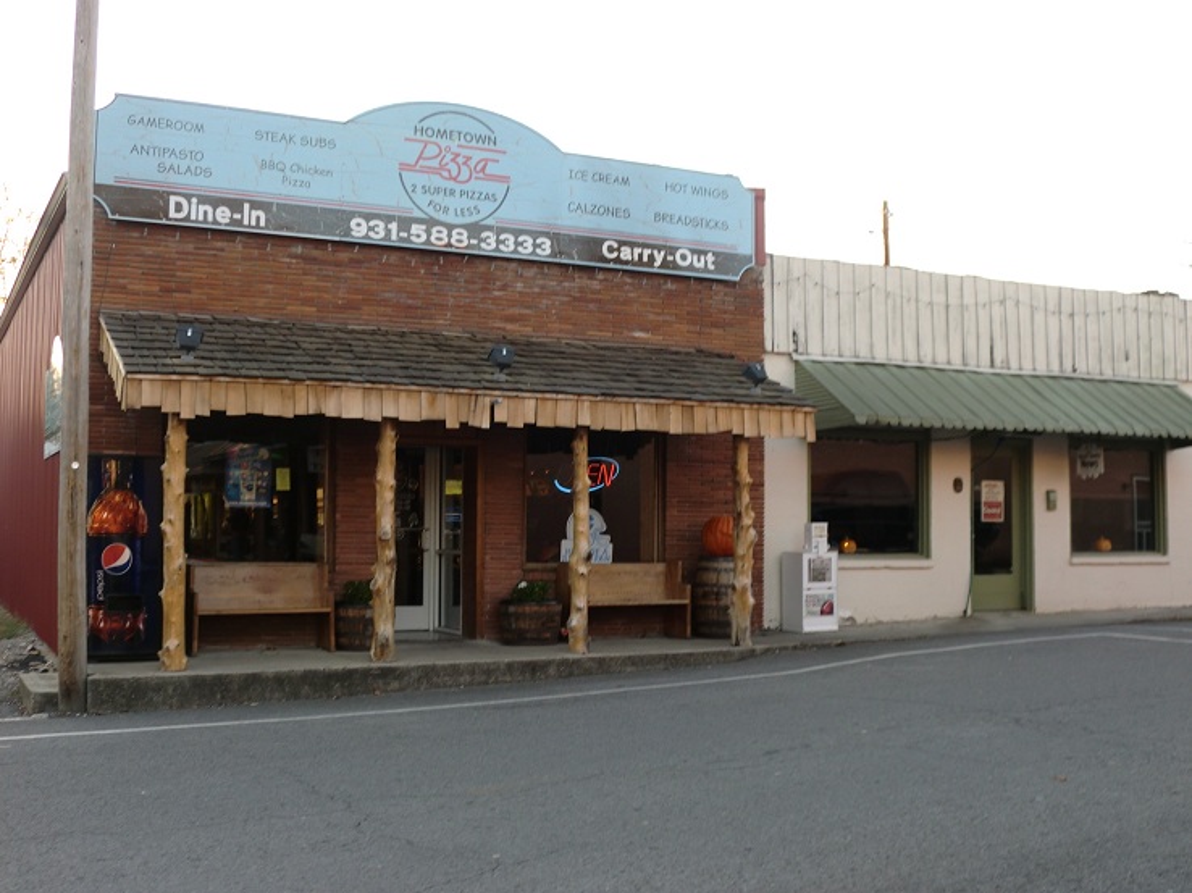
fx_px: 1446
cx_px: 596
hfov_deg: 44.8
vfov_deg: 34.3
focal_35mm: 42
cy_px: 446
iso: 64
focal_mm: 7.7
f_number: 3.4
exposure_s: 1/80
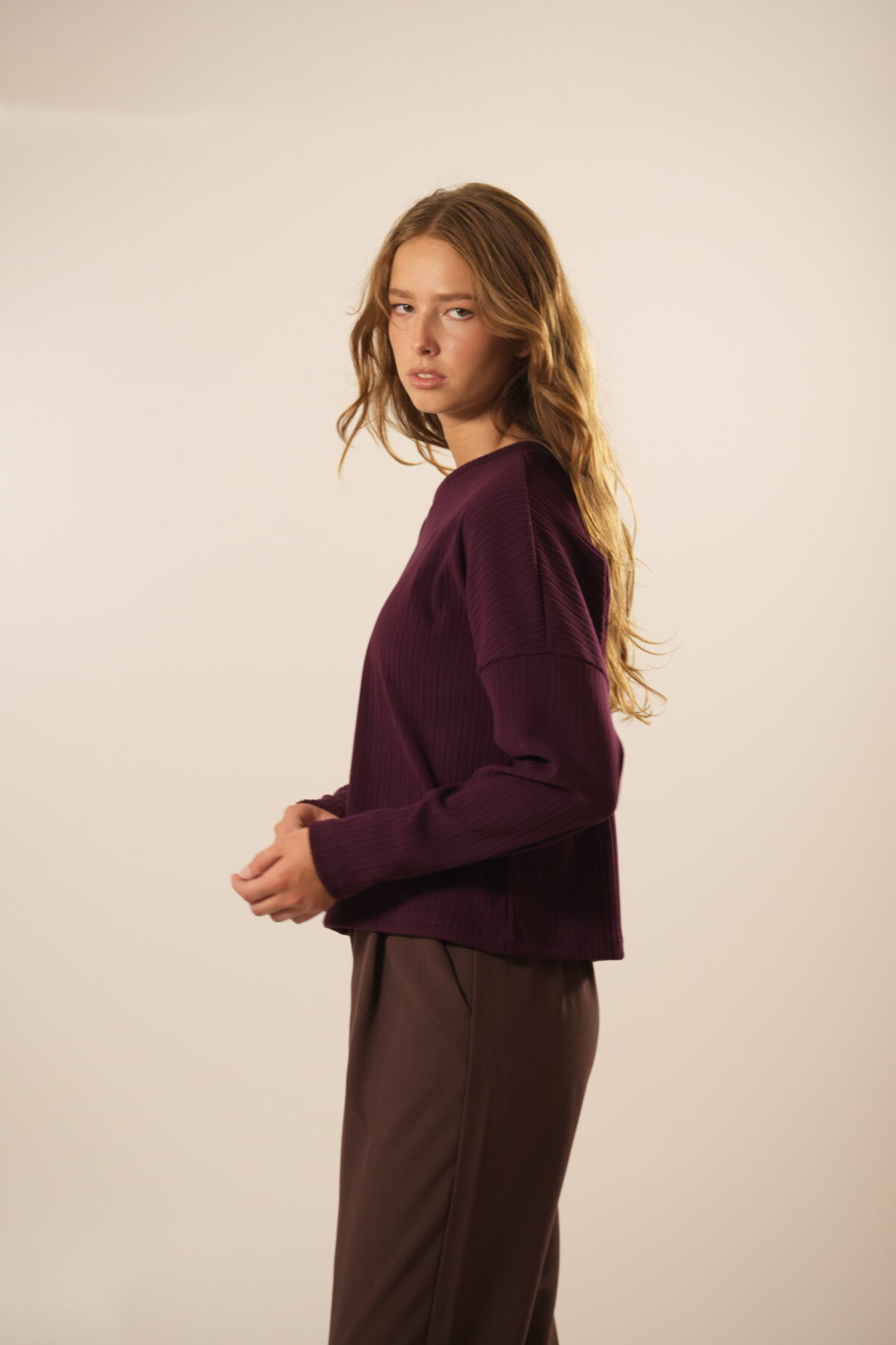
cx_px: 448
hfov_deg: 9.7
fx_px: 5264
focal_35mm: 141
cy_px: 672
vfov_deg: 14.6
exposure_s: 1/125
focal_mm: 141
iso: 1250
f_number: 4.5
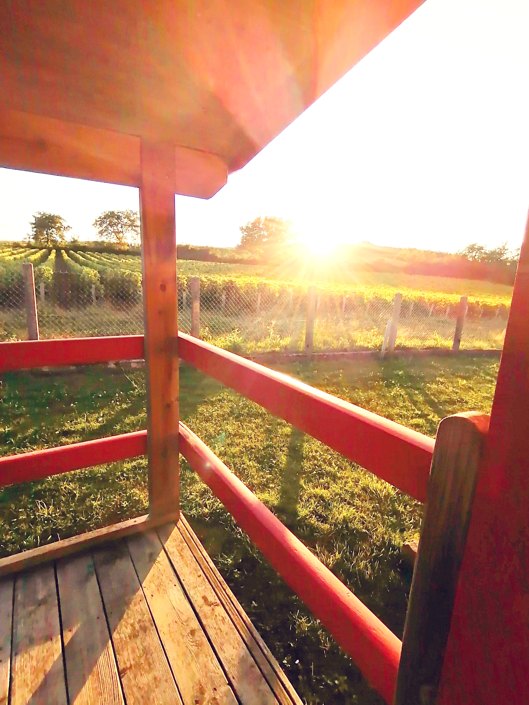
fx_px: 346
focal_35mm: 17
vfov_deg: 91.0
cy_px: 352
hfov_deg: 74.7
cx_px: 264
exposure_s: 1/1031
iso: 50
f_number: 2.4
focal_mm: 2.84
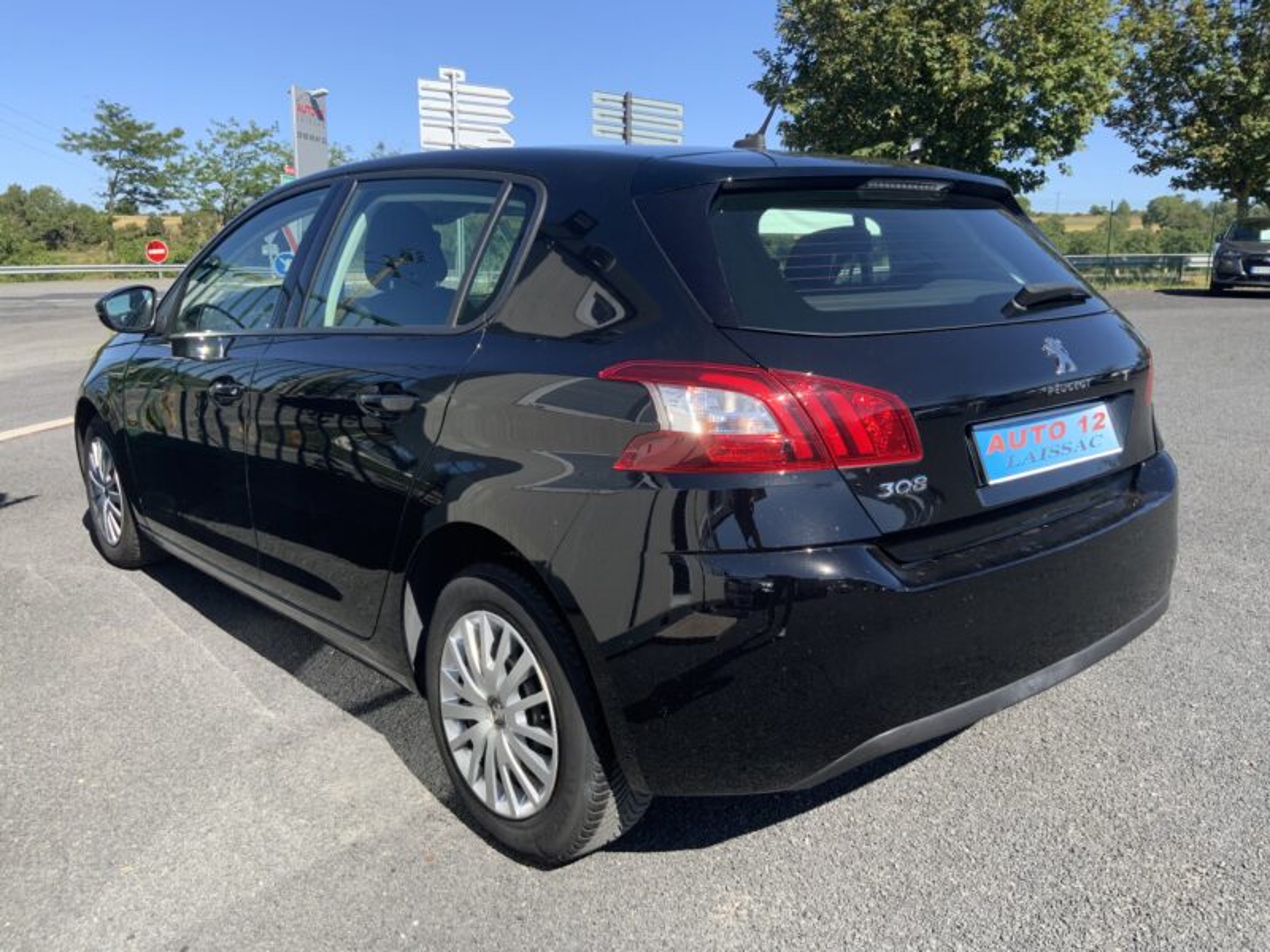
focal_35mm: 29
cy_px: 476
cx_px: 635
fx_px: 1064
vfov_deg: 48.2
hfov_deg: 61.7
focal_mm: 3
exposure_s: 1/842
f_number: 1.8
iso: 16
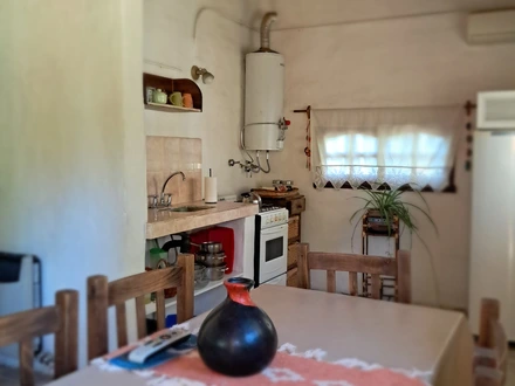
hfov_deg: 65.3
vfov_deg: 51.4
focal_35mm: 27
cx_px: 258
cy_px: 193
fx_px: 402
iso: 640
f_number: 1.8
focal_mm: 4
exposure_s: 1/50
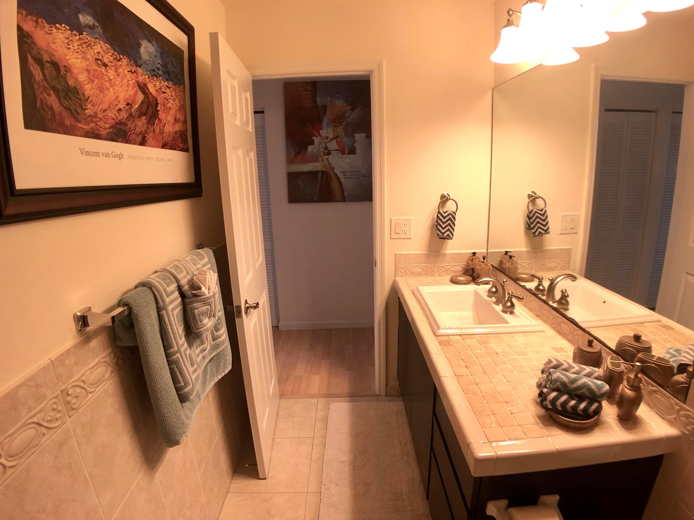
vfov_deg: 49.7
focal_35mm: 28
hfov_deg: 63.4
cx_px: 347
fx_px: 561
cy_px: 260
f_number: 1.8
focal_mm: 4
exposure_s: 1/30
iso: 25
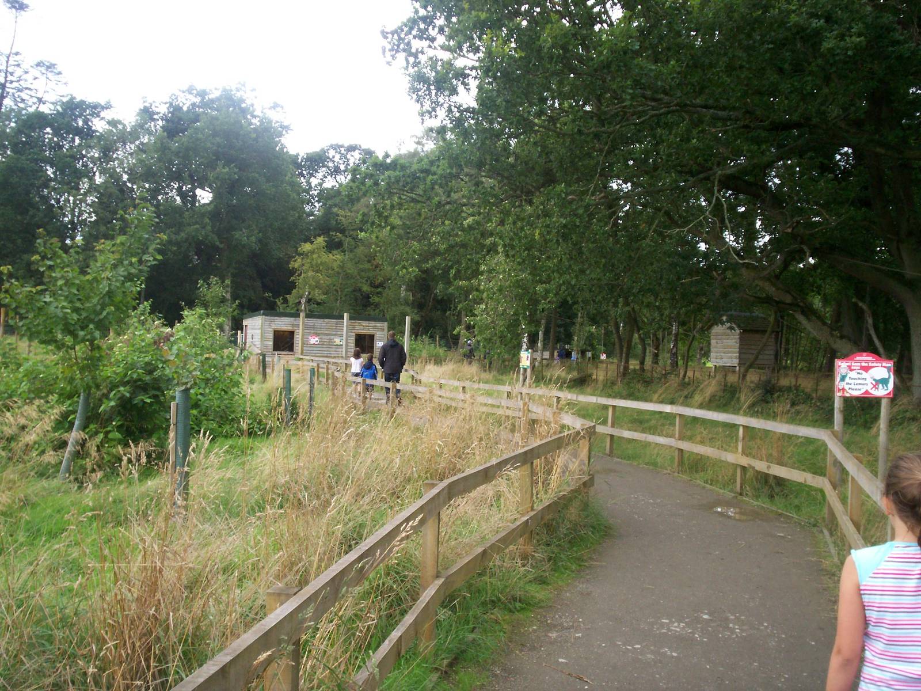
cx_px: 460
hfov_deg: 51.4
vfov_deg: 39.7
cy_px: 346
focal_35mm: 36
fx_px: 958
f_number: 4.5
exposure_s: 1/84.1
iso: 100
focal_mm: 5.9
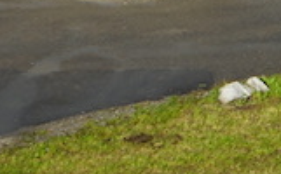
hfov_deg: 5.1
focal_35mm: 400
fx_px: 3058
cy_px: -268
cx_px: 604
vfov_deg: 3.2
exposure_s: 1/100
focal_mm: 70
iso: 100
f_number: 11
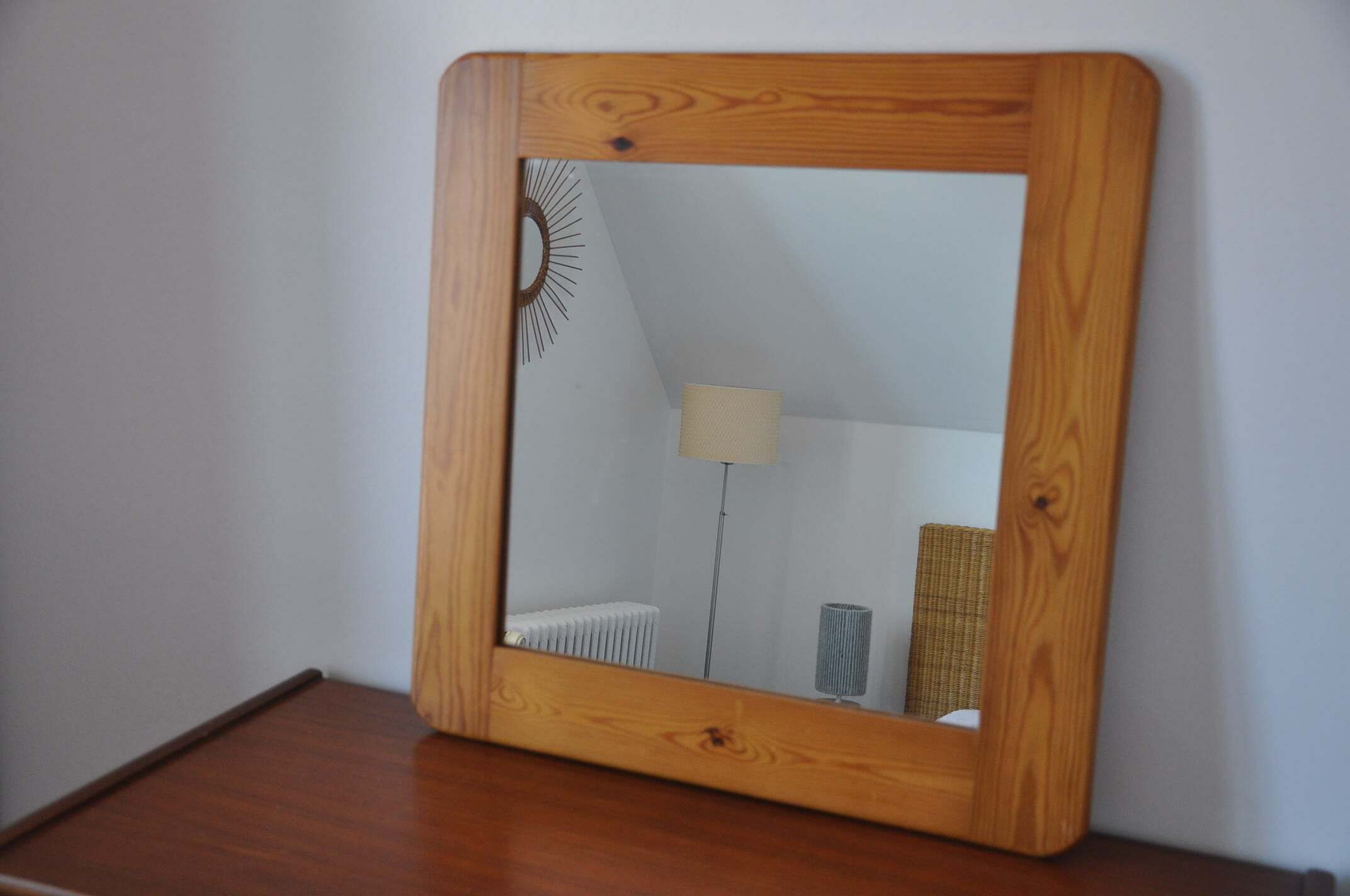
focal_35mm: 42
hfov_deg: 46.4
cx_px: 675
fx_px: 1573
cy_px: 448
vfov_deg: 31.8
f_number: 4
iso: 640
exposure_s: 1/60
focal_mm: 28
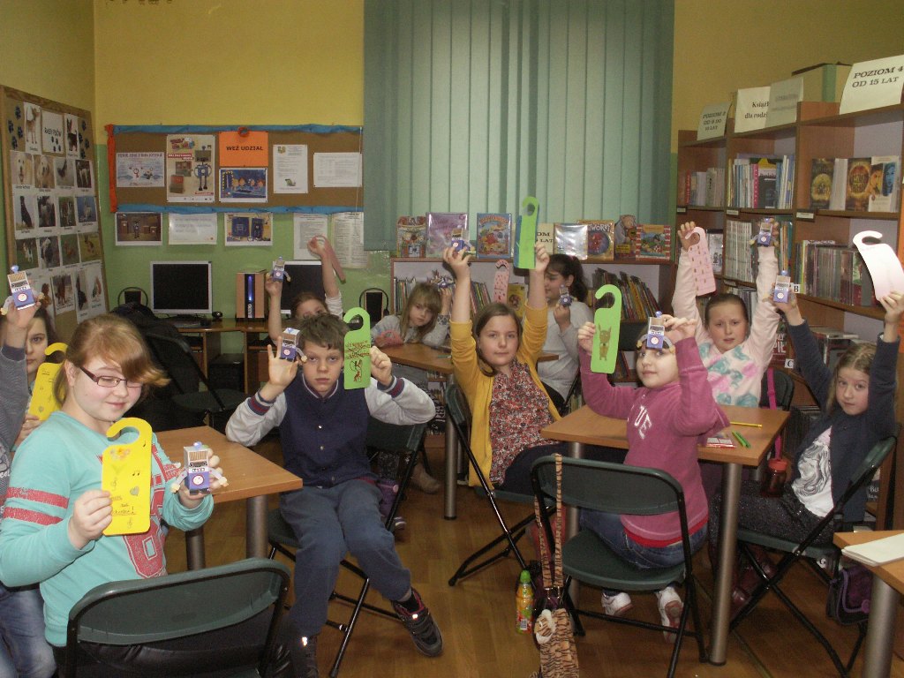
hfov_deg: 52.6
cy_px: 339
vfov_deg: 40.7
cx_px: 452
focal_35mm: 35
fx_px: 914
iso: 160
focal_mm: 5.86
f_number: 2.8
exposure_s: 1/40
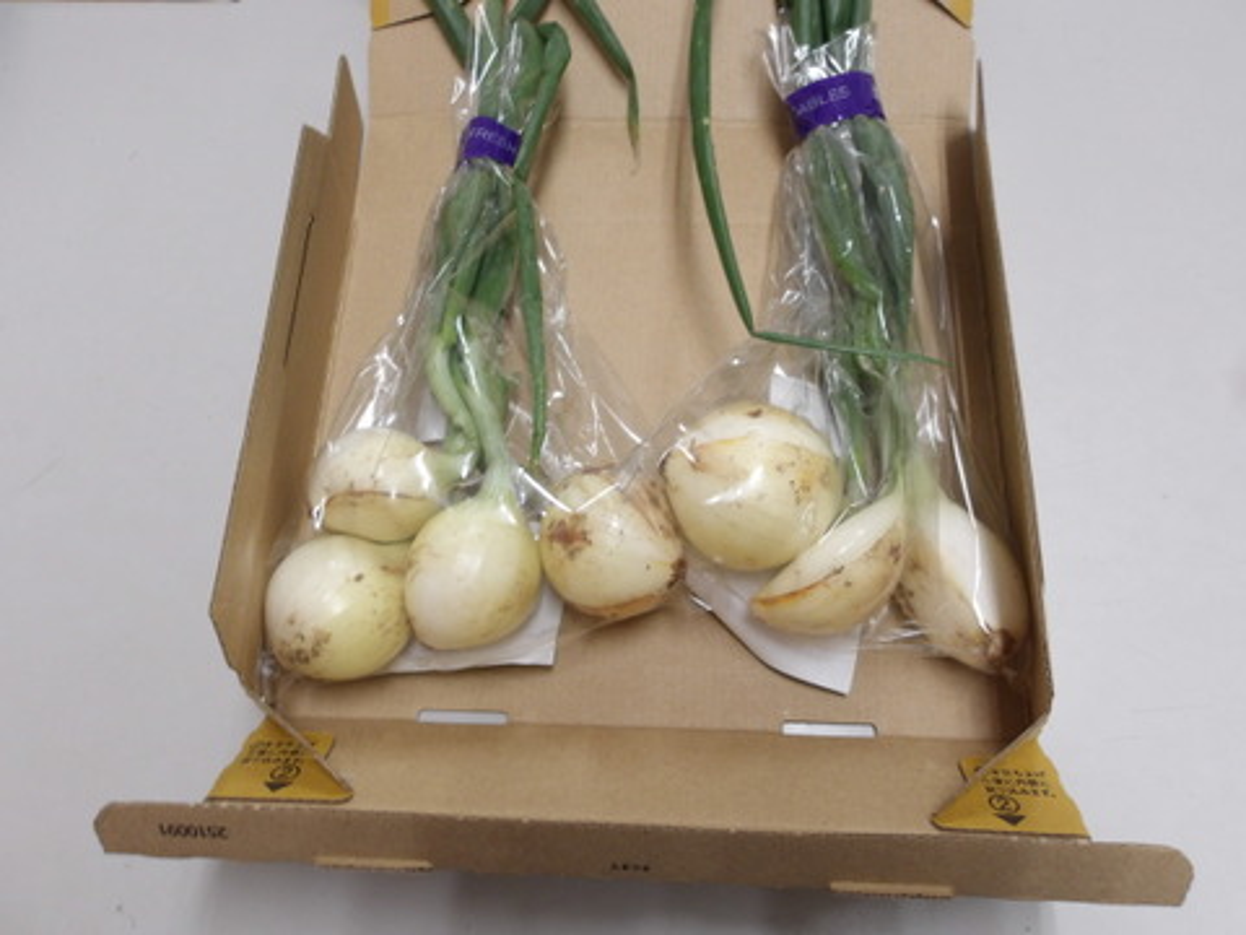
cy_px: 468
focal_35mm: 27
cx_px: 623
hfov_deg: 65.3
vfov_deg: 51.4
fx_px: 972
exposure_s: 1/26
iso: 200
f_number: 3
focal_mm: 4.9
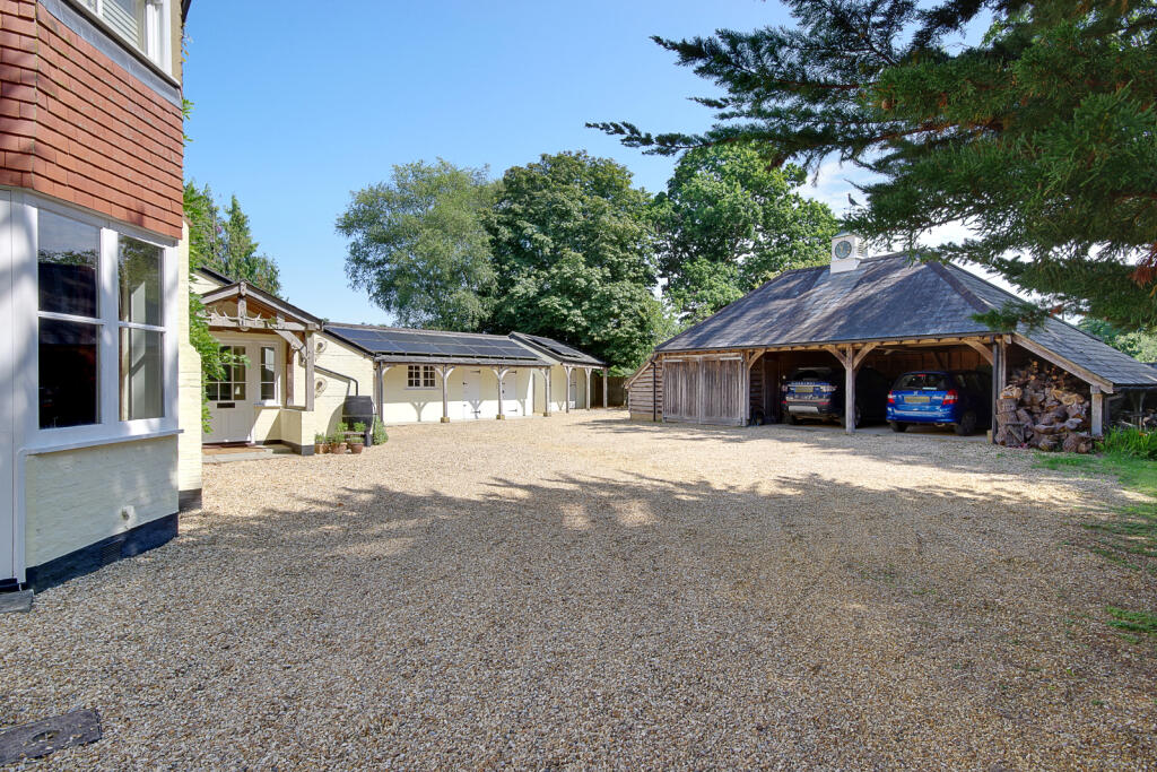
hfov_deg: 86.9
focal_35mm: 19
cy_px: 386
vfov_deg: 64.6
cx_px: 578
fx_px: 611
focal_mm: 13
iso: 100
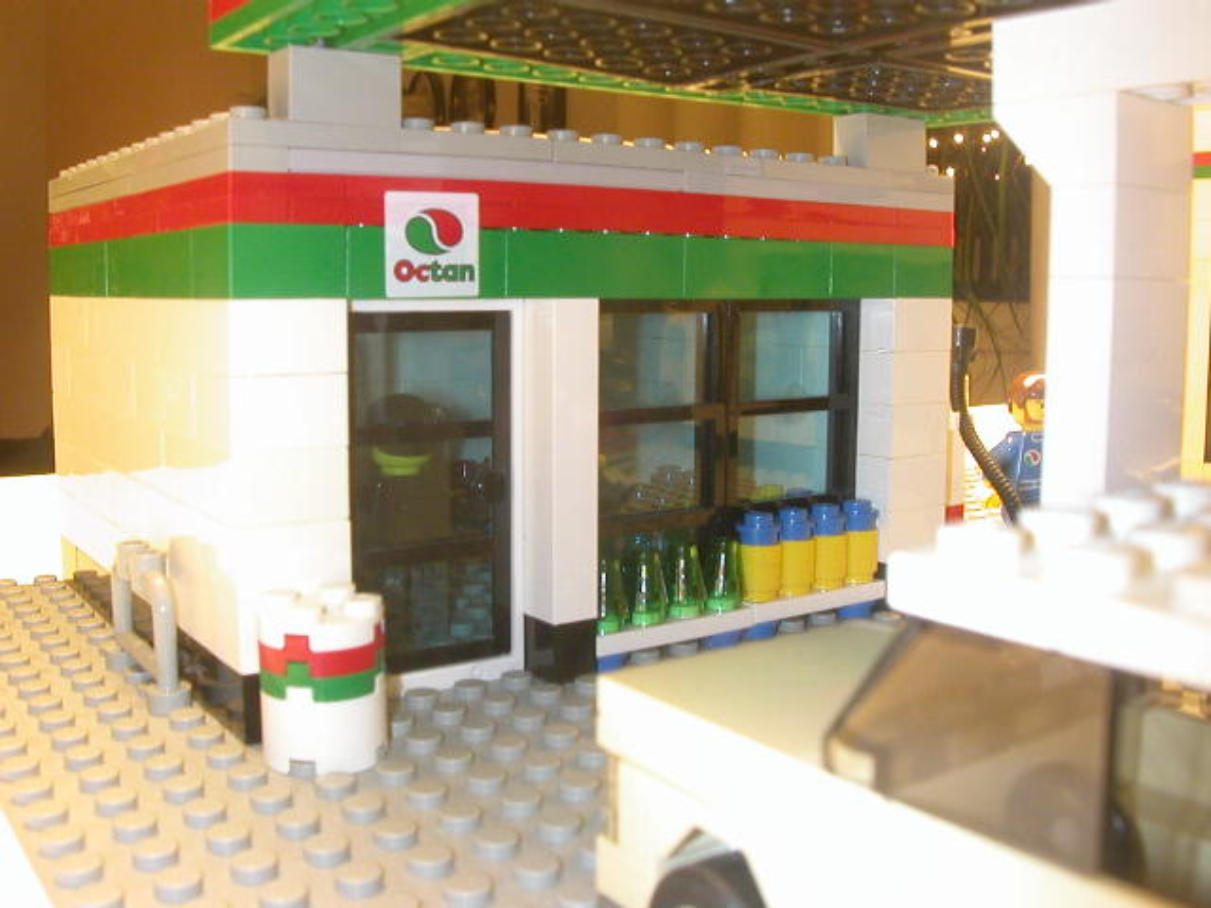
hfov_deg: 50.1
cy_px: 454
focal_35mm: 37
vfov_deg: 38.7
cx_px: 606
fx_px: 1294
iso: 200
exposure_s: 1/4.7
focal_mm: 5.6
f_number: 4.5
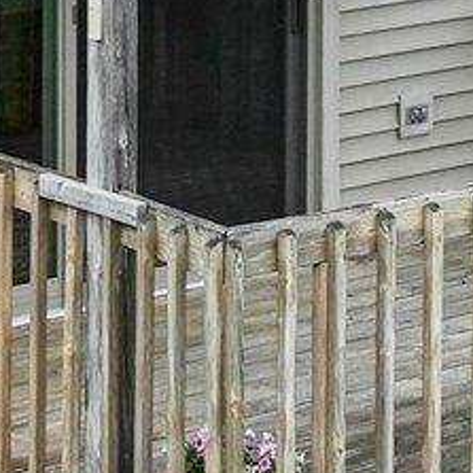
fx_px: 3015
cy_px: -492
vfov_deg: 8.5
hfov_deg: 9.0
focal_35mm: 195
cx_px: 189
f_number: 2.8
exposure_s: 1/400
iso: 200
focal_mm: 12.29
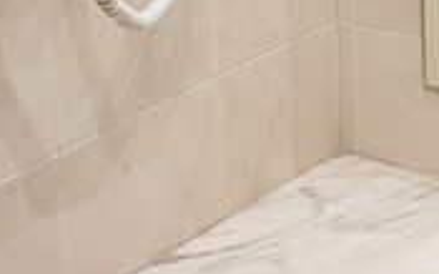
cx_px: 379
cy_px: -73
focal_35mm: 126
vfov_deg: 10.2
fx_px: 1506
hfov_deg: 16.4
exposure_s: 1/50
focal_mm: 4.2
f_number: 1.7
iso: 125
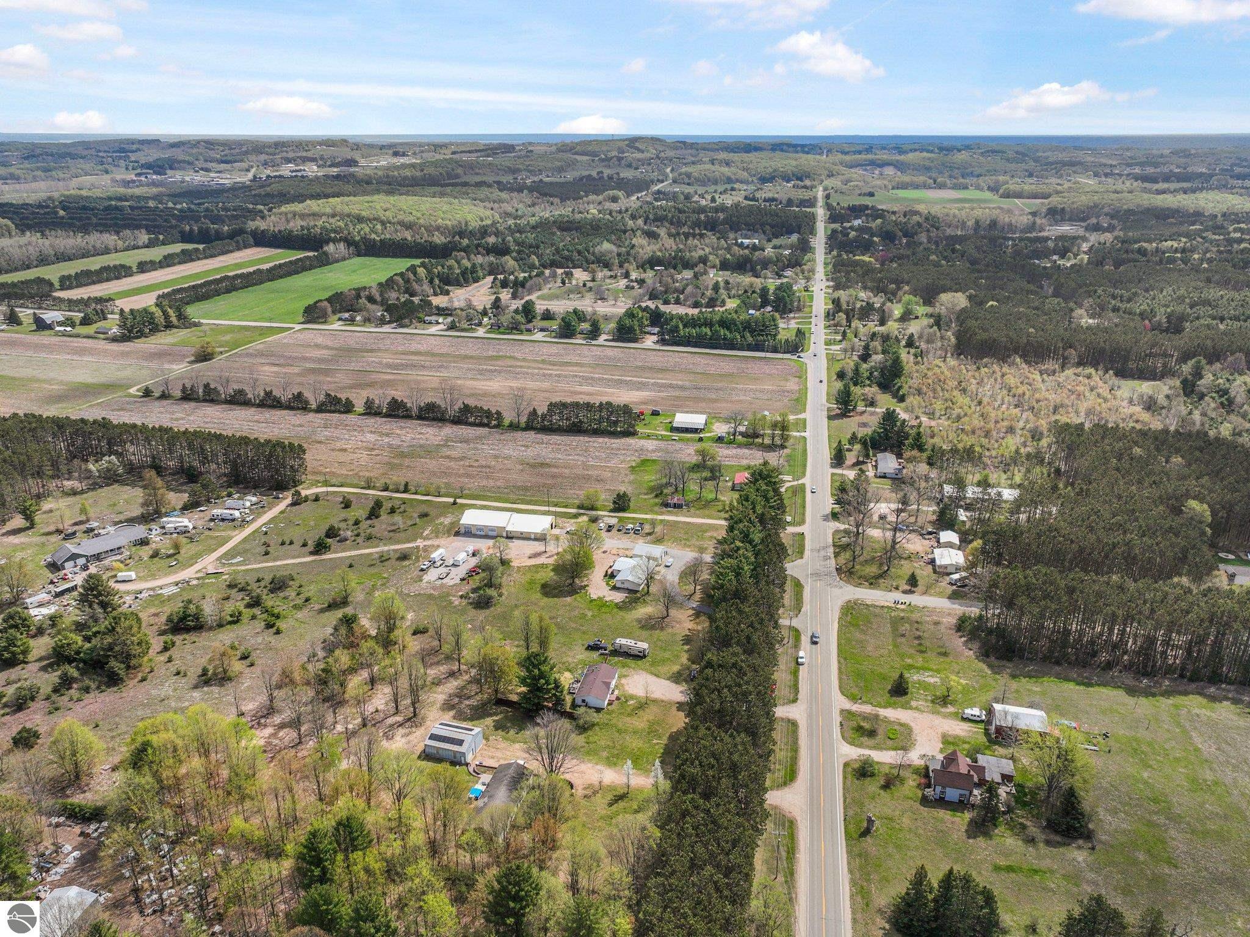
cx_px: 625
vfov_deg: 56.8
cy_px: 468
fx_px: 866
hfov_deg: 71.6
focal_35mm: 24
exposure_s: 1/640
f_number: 2.8
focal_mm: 12.29
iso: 130
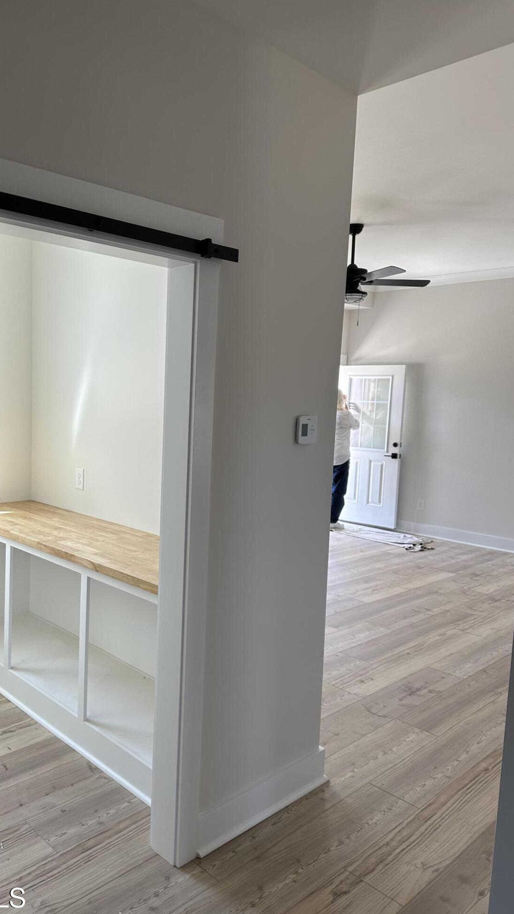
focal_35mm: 27
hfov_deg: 42.4
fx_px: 654
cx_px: 178
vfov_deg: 69.9
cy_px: 470
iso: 64
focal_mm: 6.86
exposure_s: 1/121
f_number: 1.78
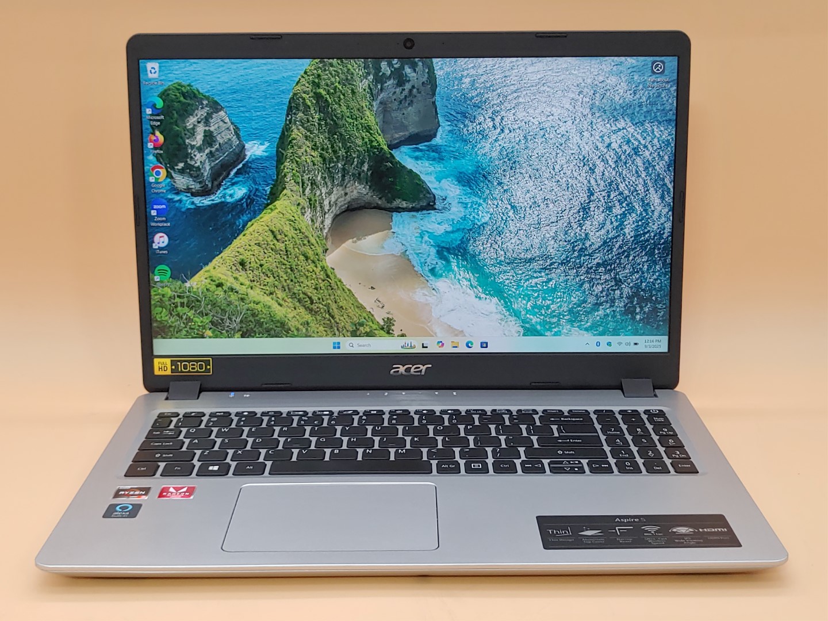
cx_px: 414
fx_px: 1172
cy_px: 310
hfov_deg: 38.9
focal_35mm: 49
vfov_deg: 29.7
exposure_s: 1/60
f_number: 1.8
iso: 50
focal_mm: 4.36
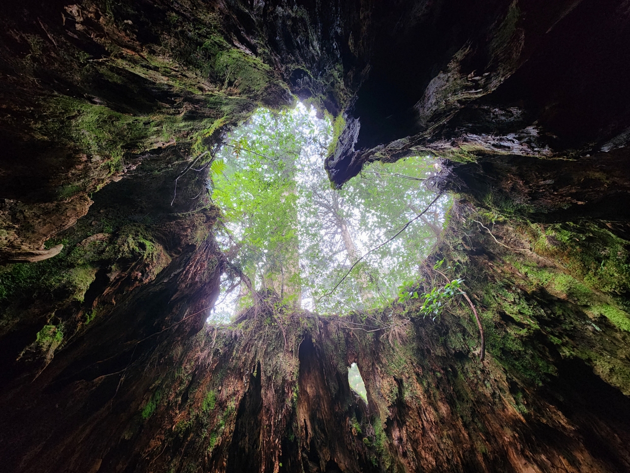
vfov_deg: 89.9
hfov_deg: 106.2
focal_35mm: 13
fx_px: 237
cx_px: 315
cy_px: 236
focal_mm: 2.2
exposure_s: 1/40
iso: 320
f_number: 2.2
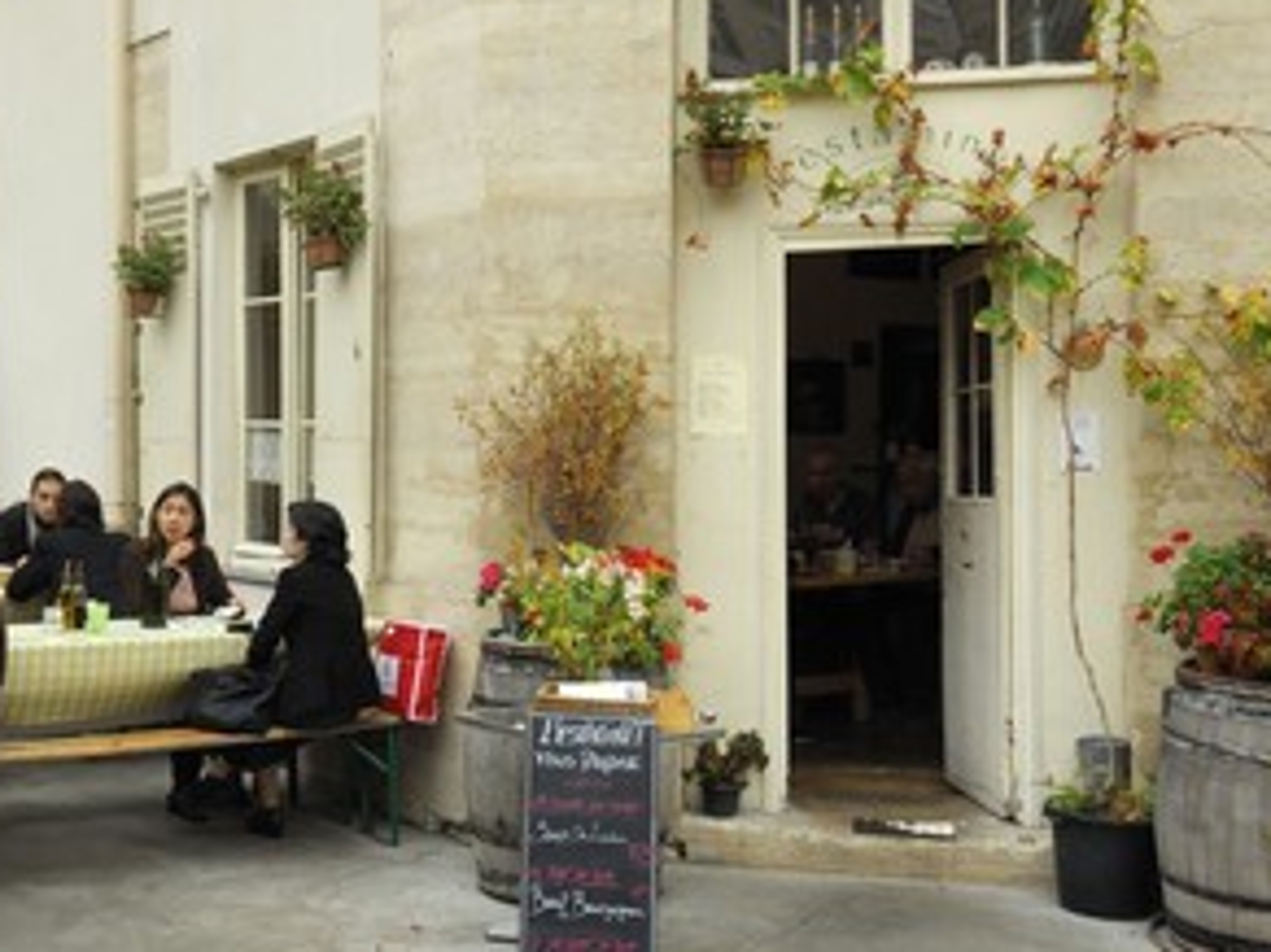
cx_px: 456
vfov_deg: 29.1
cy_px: 424
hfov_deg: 37.9
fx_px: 1835
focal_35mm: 50
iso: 400
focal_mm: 24
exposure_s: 1/160
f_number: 8.5
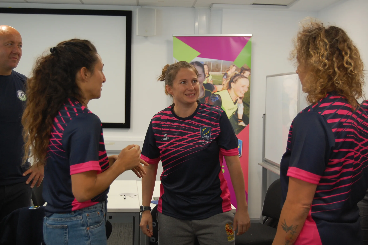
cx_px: 184
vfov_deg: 23.7
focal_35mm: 57
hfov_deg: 35.1
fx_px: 582
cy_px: 122
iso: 400
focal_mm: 38
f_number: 5
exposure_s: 1/80
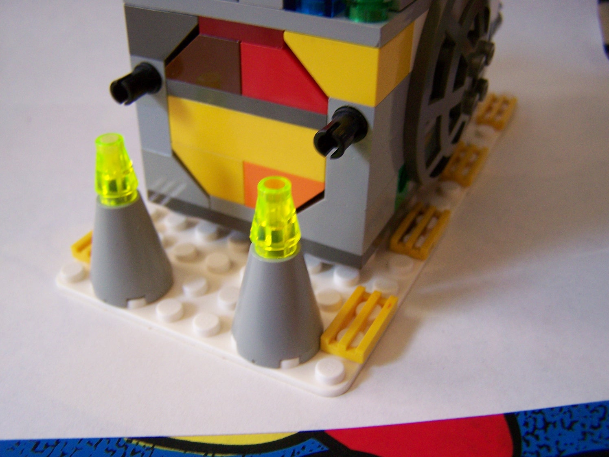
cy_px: 228
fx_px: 669
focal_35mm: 38
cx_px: 304
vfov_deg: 37.7
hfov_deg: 49.0
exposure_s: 1/20
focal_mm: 6.3
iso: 160
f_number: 2.8
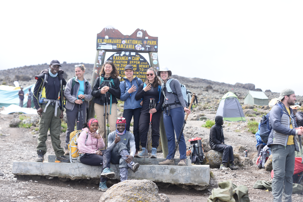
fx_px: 421
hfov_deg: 39.6
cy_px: 101
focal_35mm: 50
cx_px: 152
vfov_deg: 27.0
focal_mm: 50
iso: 560
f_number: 2.8
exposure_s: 1/4000
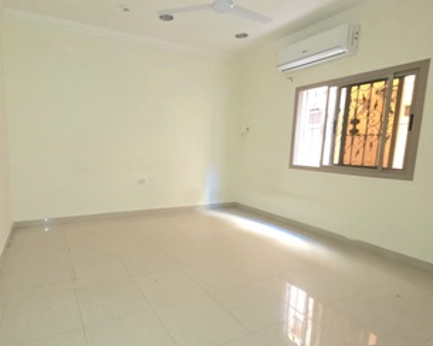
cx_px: 161
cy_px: 179
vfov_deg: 70.8
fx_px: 243
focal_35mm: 19
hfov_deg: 81.6
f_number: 1.9
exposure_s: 1/30
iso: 400
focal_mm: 2.2
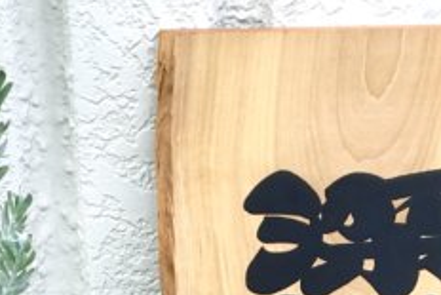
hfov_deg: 15.4
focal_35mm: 133
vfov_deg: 9.8
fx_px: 1630
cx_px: 260
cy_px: 542
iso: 25
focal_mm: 4.15
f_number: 2.2
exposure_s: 1/289
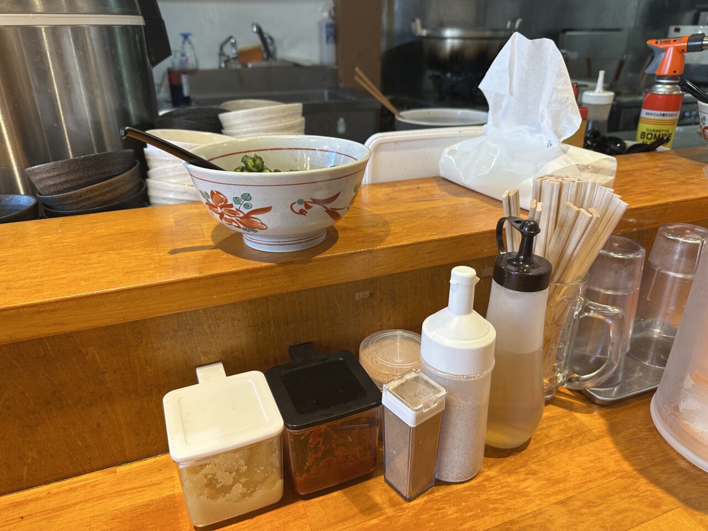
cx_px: 354
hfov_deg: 71.6
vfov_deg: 56.8
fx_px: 491
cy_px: 266
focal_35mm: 24
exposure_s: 1/120
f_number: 1.78
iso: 160
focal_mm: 6.86
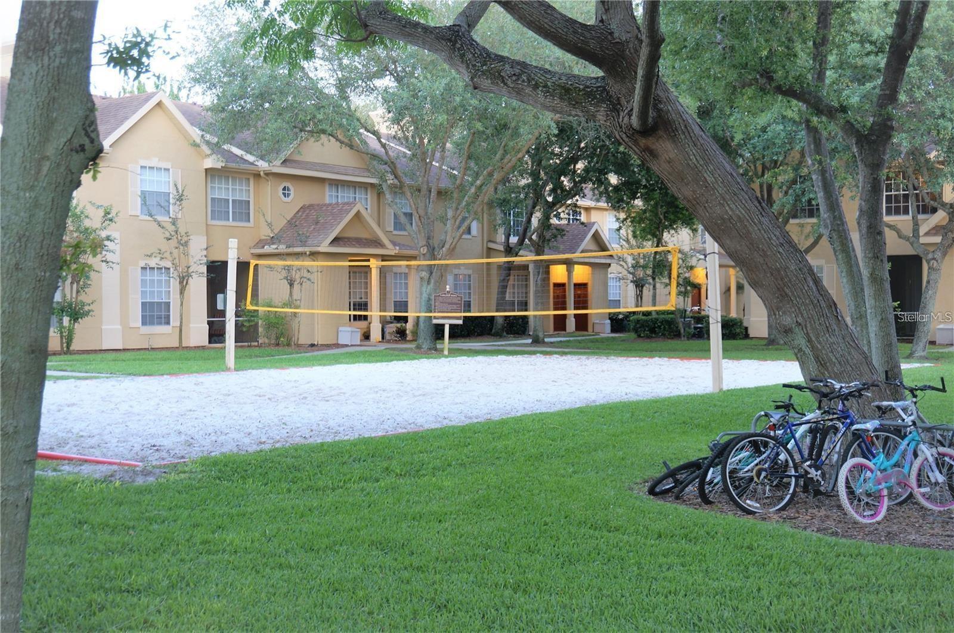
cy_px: 316
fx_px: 1270
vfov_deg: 28.0
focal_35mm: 48
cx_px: 477
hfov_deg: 41.2
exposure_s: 1/6
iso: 100
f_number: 5
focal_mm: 32
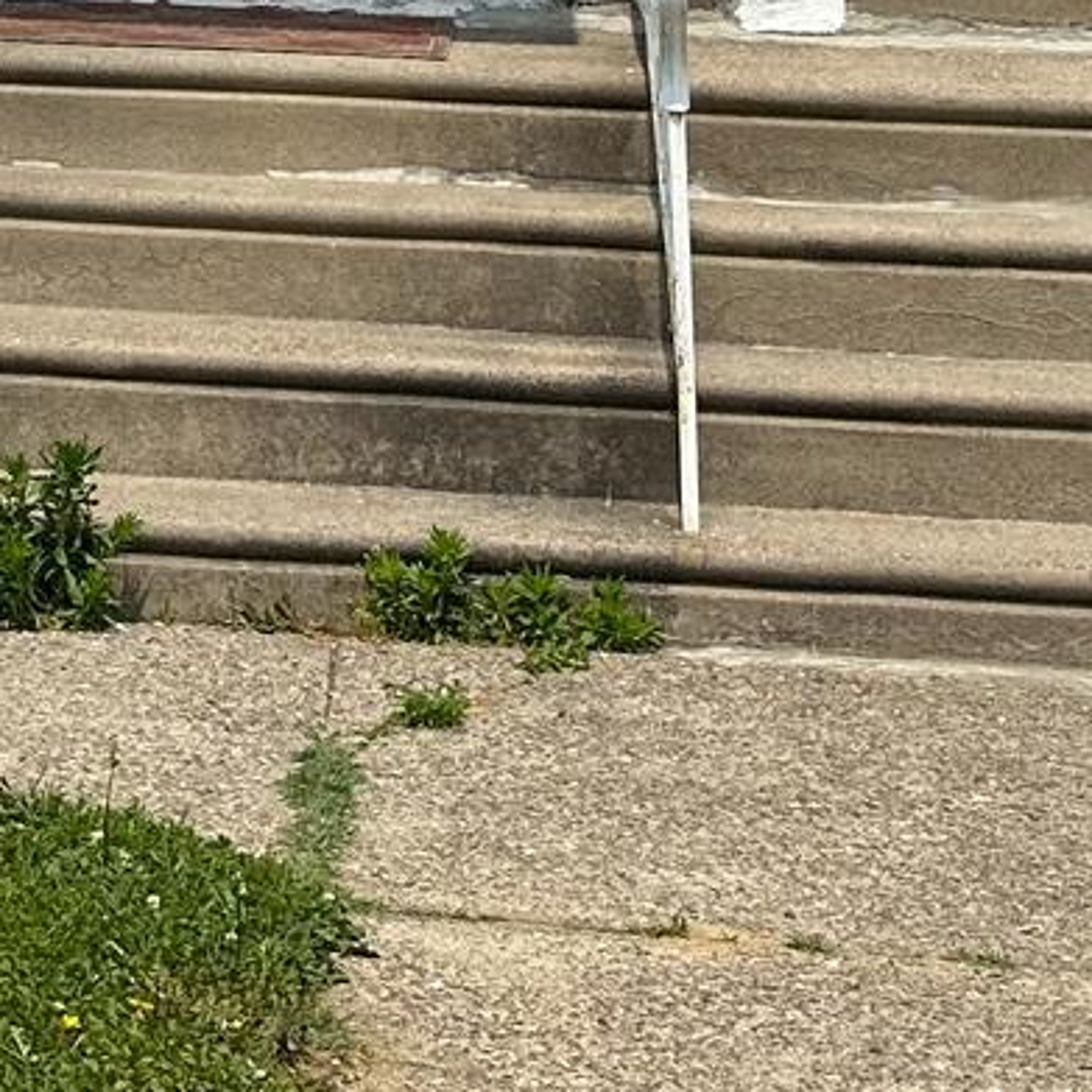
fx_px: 3962
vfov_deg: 13.8
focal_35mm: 111
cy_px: -950
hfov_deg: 15.1
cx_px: -226
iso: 80
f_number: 1.78
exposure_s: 1/6211
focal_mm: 6.86
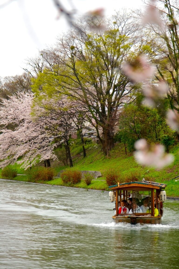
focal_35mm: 120
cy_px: 134
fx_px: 895
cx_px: 90
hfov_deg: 11.4
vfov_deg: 17.1
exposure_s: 1/220
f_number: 4
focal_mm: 80
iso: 400
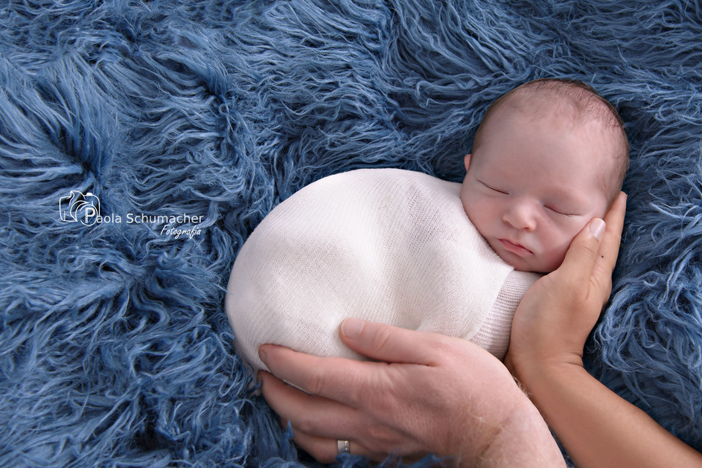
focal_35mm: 56
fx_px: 1092
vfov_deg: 24.2
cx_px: 445
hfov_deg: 35.4
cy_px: 215
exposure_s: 1/160
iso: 100
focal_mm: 44
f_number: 5.6
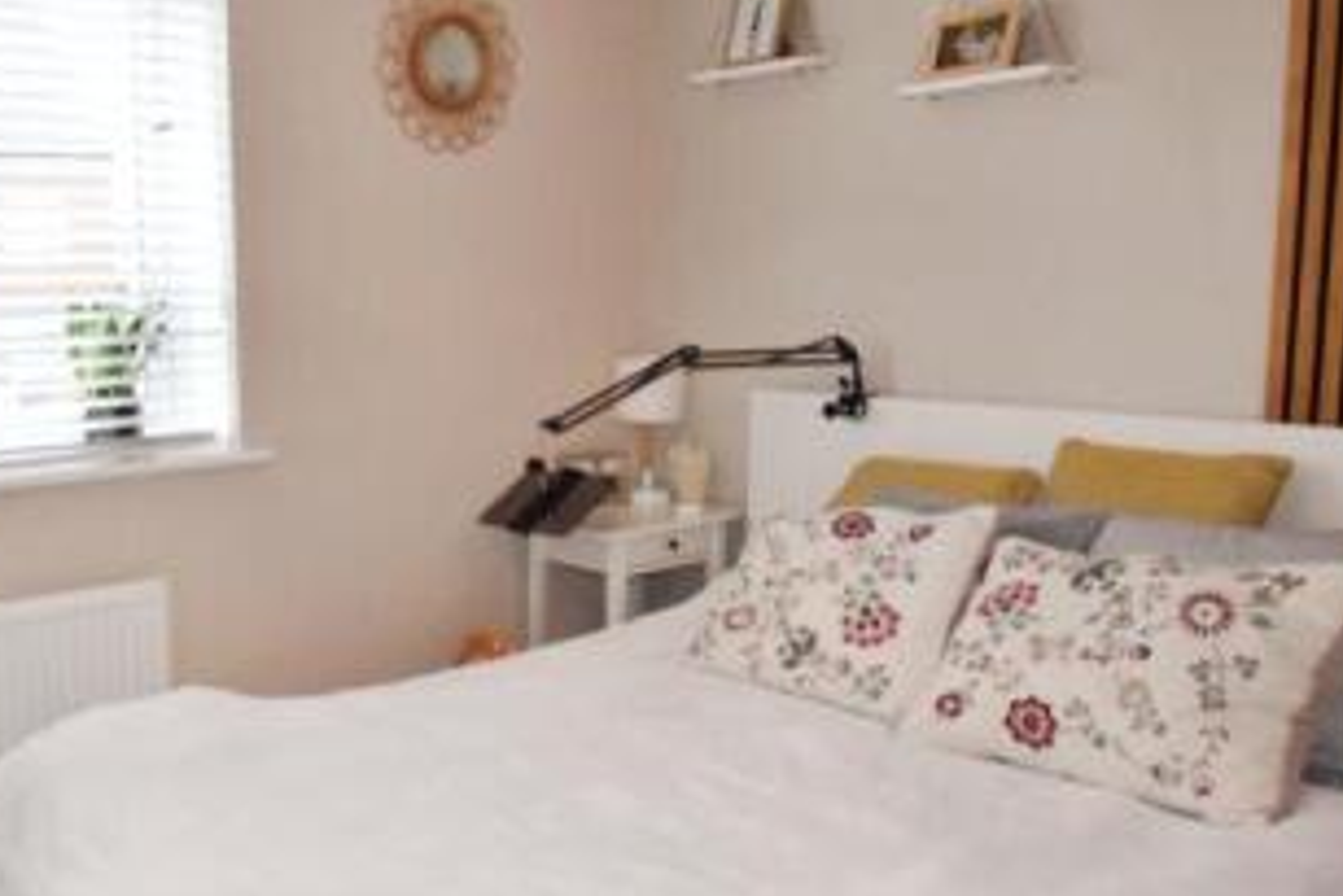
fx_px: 1194
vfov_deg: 41.2
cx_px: 247
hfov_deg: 54.2
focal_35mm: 32
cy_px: 461
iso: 800
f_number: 5
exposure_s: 1/100
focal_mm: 10
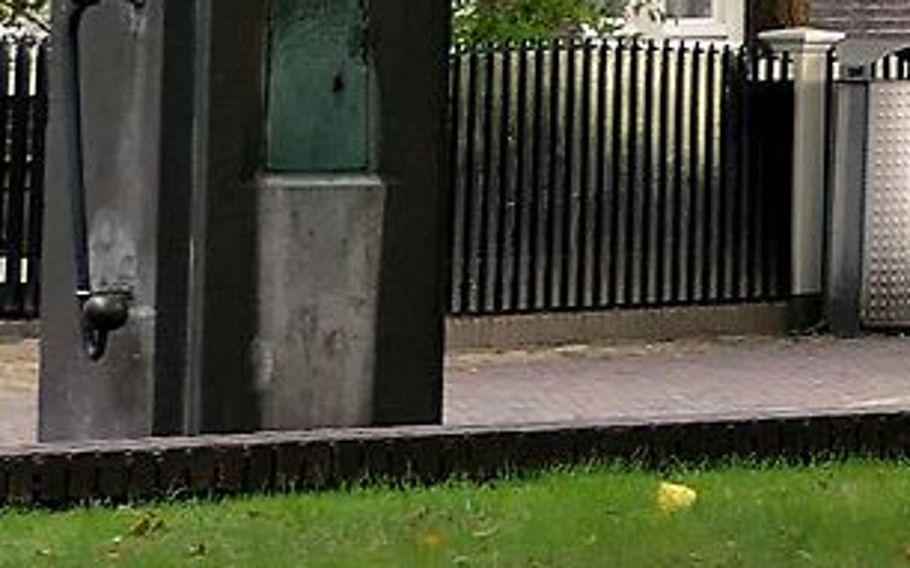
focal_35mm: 280
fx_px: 6942
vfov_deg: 4.6
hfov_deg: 6.5
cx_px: 3140
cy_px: -479
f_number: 2.8
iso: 125
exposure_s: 1/125
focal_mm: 12.8
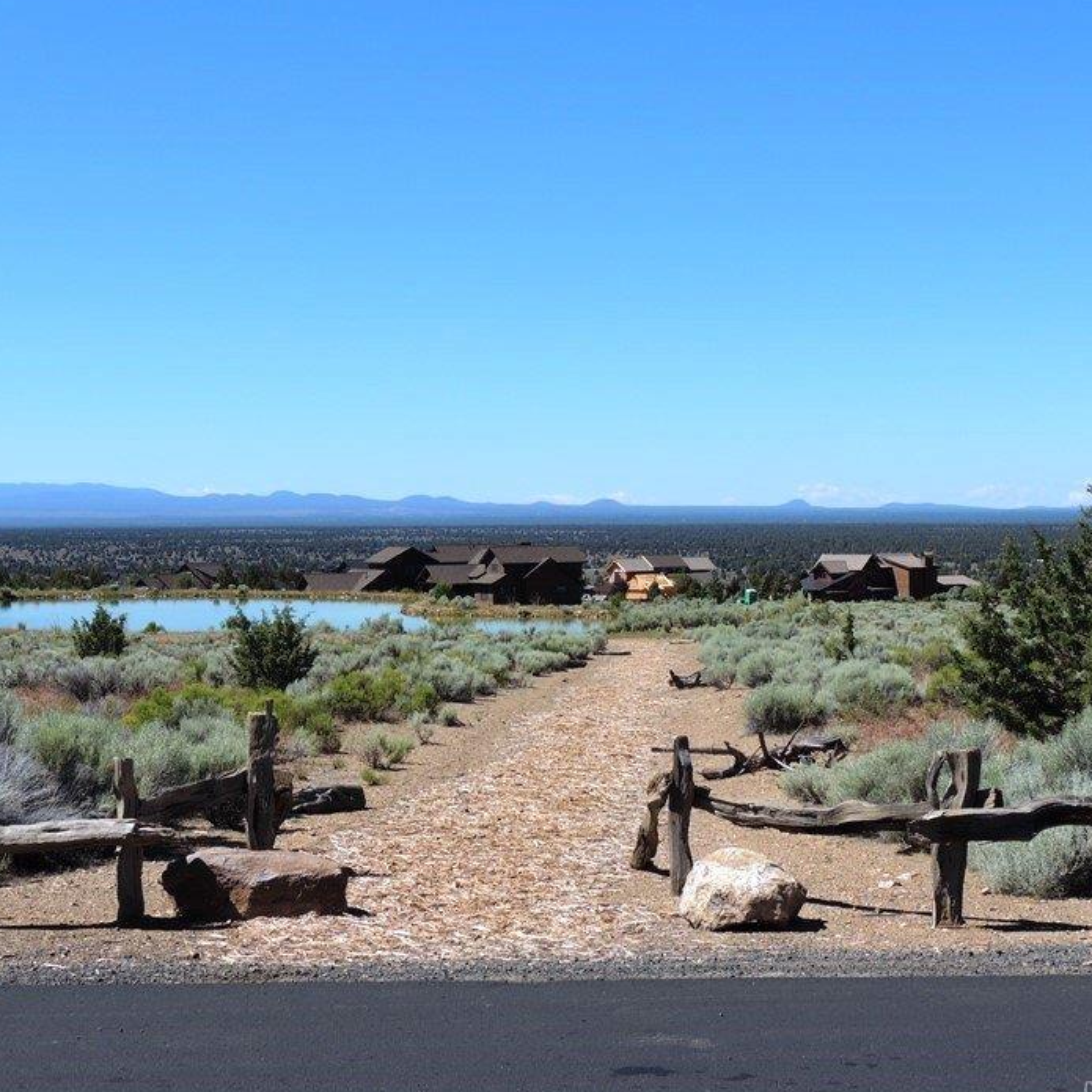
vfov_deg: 30.6
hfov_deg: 30.6
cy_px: 553
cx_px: 517
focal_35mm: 56
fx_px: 1999
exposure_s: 1/1000
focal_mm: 7.6
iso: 100
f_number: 3.8
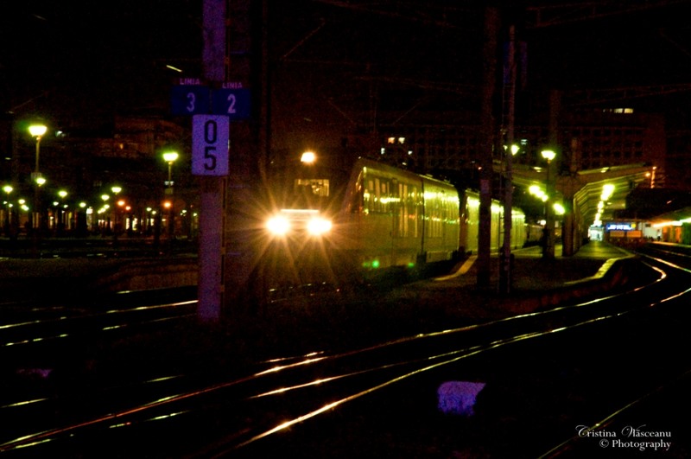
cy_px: 230
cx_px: 346
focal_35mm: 128
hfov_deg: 16.1
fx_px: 2444
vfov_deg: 10.7
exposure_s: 1/10
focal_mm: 85
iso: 2000
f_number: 13
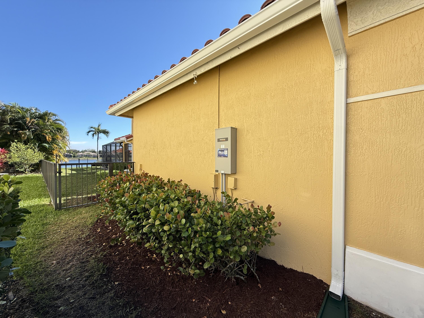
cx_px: 212
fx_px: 171
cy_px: 159
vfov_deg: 85.7
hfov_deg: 102.1
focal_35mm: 14
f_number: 2.2
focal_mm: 2.22
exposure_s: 1/830
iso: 64
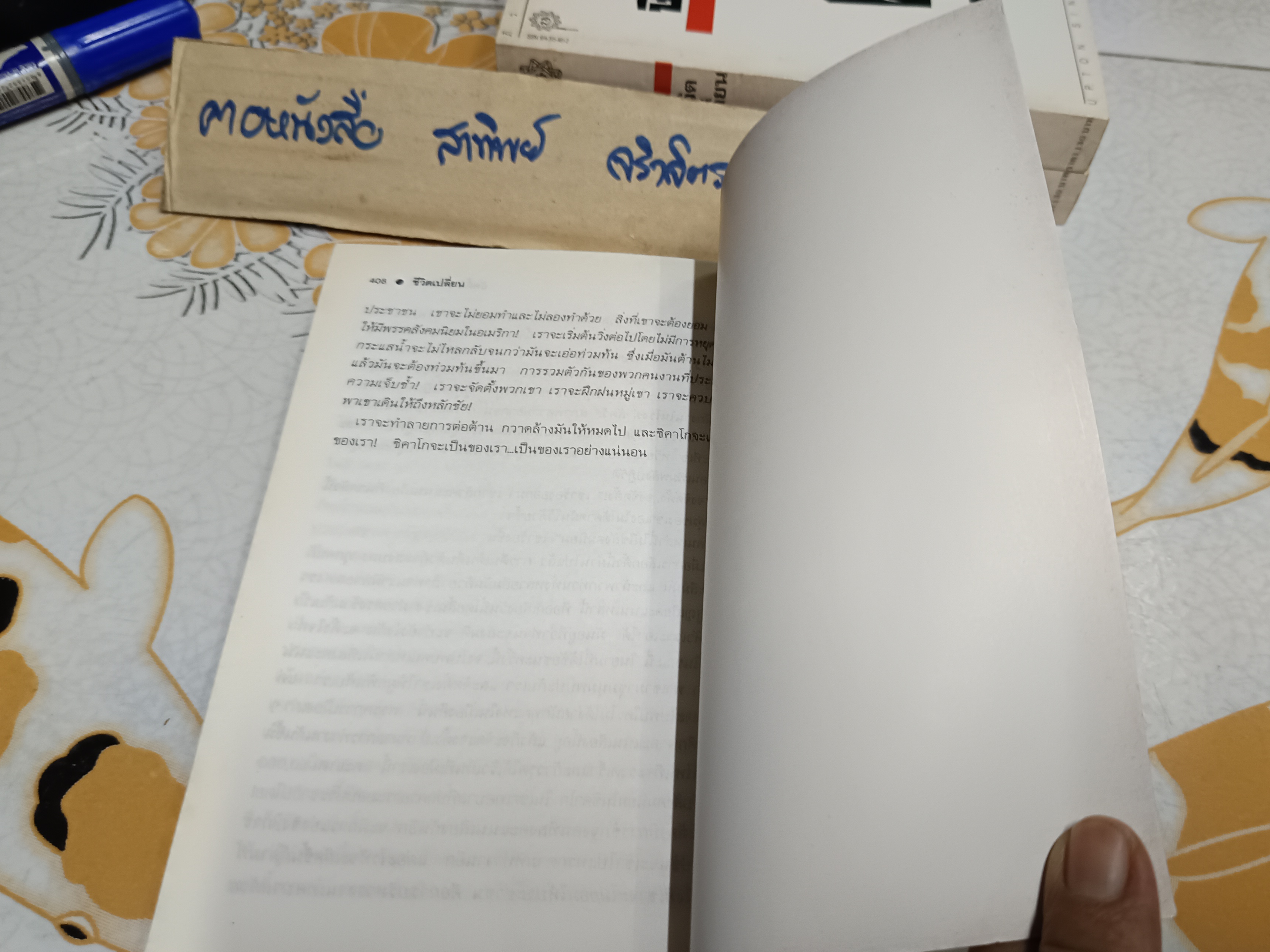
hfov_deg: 63.2
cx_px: 716
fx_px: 1027
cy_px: 497
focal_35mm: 28
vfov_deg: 49.7
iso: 838
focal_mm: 5.31
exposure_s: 1/33.3
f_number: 1.7
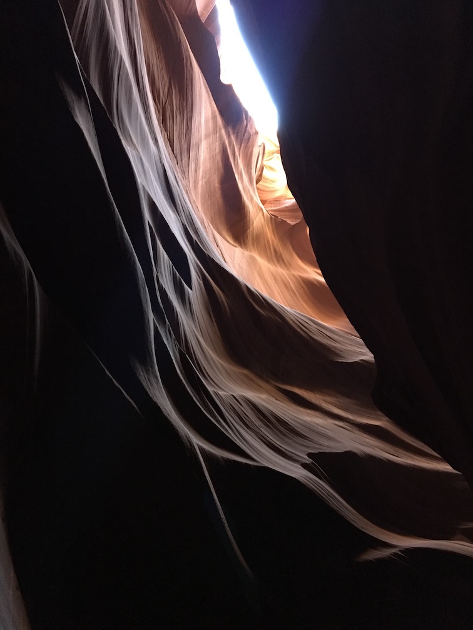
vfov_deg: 61.7
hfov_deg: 48.2
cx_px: 236
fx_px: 528
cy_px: 315
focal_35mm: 29
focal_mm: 4.15
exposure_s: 1/15
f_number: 2.2
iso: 640
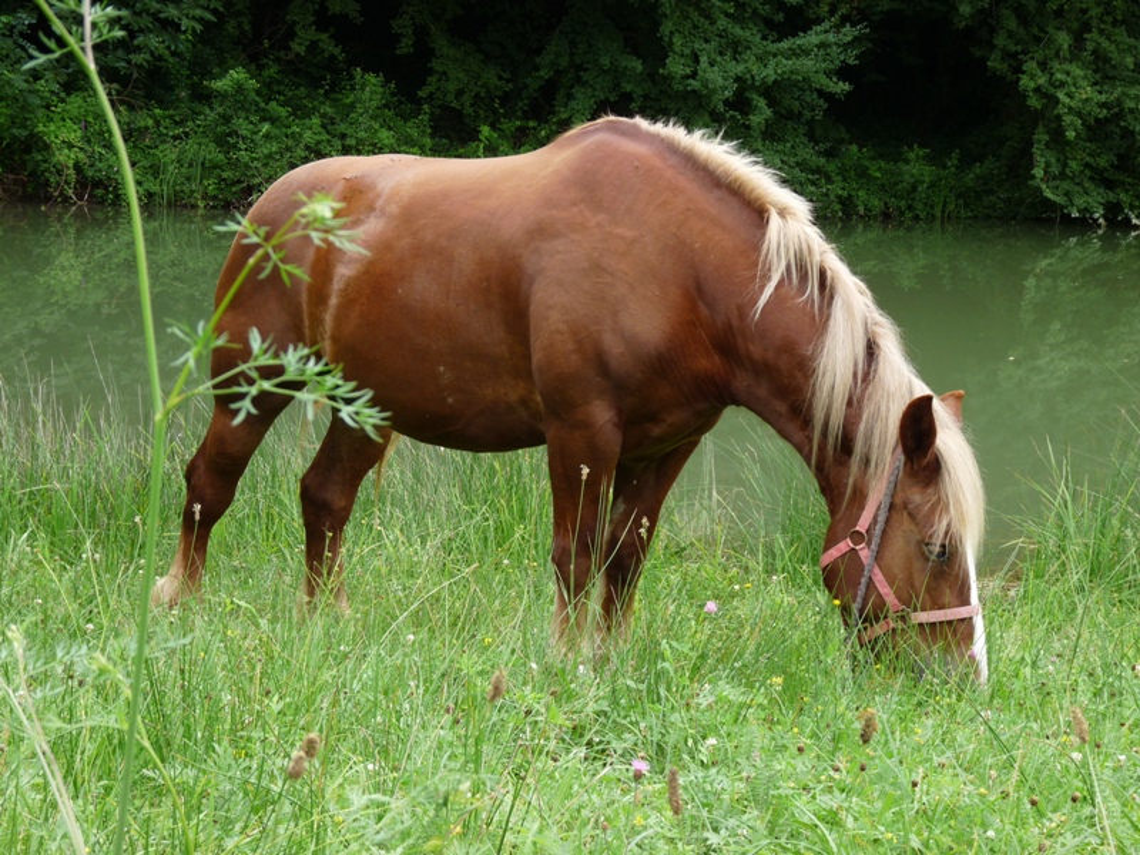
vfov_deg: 20.4
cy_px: 428
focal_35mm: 72
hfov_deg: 27.0
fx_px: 2371
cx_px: 570
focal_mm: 12.8
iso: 100
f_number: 4
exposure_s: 1/160
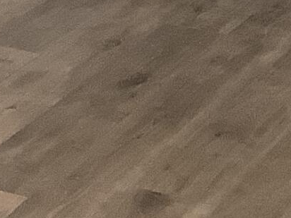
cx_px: 32
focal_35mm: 226
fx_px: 1900
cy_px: -453
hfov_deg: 8.7
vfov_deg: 6.0
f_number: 2.4
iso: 125
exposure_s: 1/50
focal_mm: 3.3
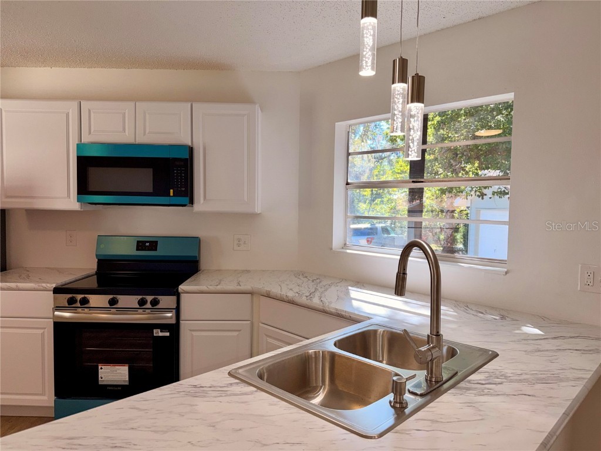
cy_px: 226
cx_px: 300
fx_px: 417
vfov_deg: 56.8
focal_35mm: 24
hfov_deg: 71.6
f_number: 1.78
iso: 64
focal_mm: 6.76
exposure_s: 1/304
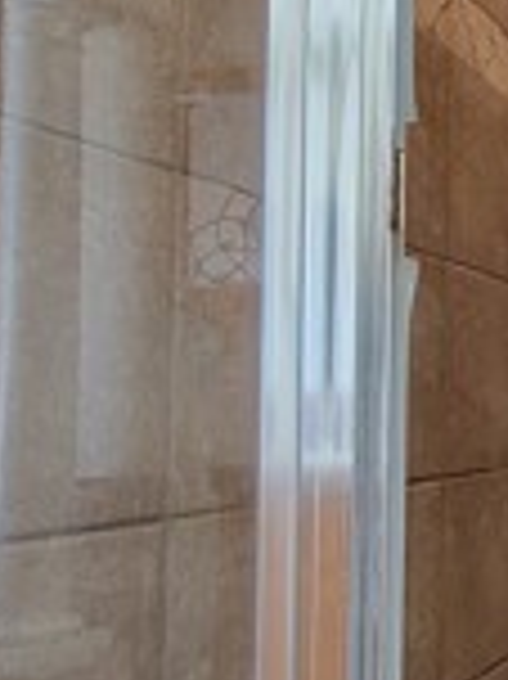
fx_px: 1078
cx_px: 836
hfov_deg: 20.9
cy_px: 320
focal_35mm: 55
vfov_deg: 35.0
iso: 320
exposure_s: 1/40
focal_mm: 2.2
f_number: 2.2
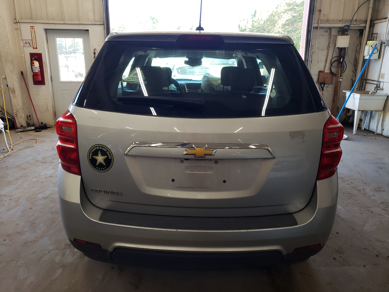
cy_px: 146
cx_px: 194
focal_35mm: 26
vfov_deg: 53.1
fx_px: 292
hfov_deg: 67.3
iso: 88
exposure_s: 1/120
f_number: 1.5
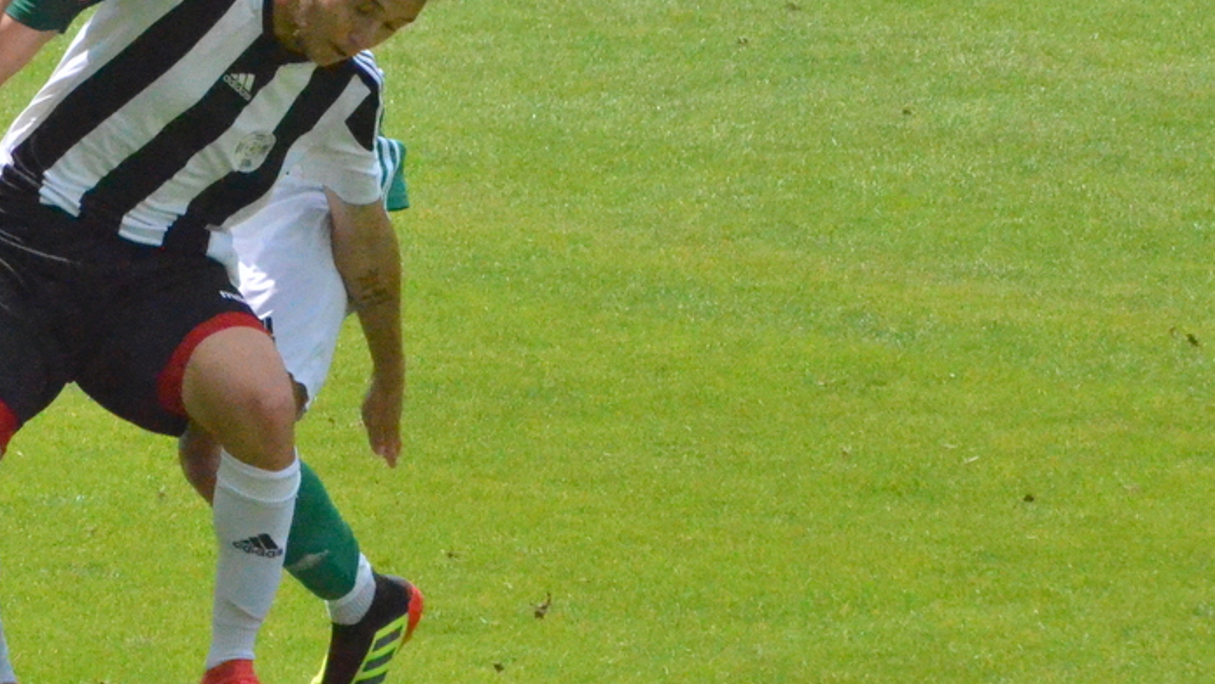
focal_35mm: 814
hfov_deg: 2.7
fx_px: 26226
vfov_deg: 1.5
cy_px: 265
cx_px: 182
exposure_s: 1/8000
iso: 6400
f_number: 13
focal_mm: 300
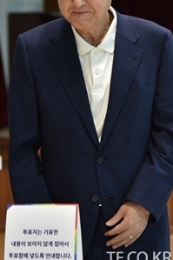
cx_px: 76
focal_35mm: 182
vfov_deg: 11.3
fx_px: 1313
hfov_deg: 7.5
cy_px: 39
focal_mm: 85
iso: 1000
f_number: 4
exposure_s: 1/320
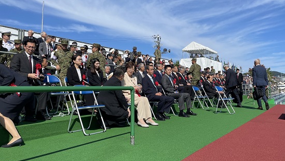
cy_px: 70
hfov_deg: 64.2
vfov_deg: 38.9
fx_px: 227
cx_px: 151
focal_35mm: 30
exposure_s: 1/4651
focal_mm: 4.2
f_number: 1.6
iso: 32
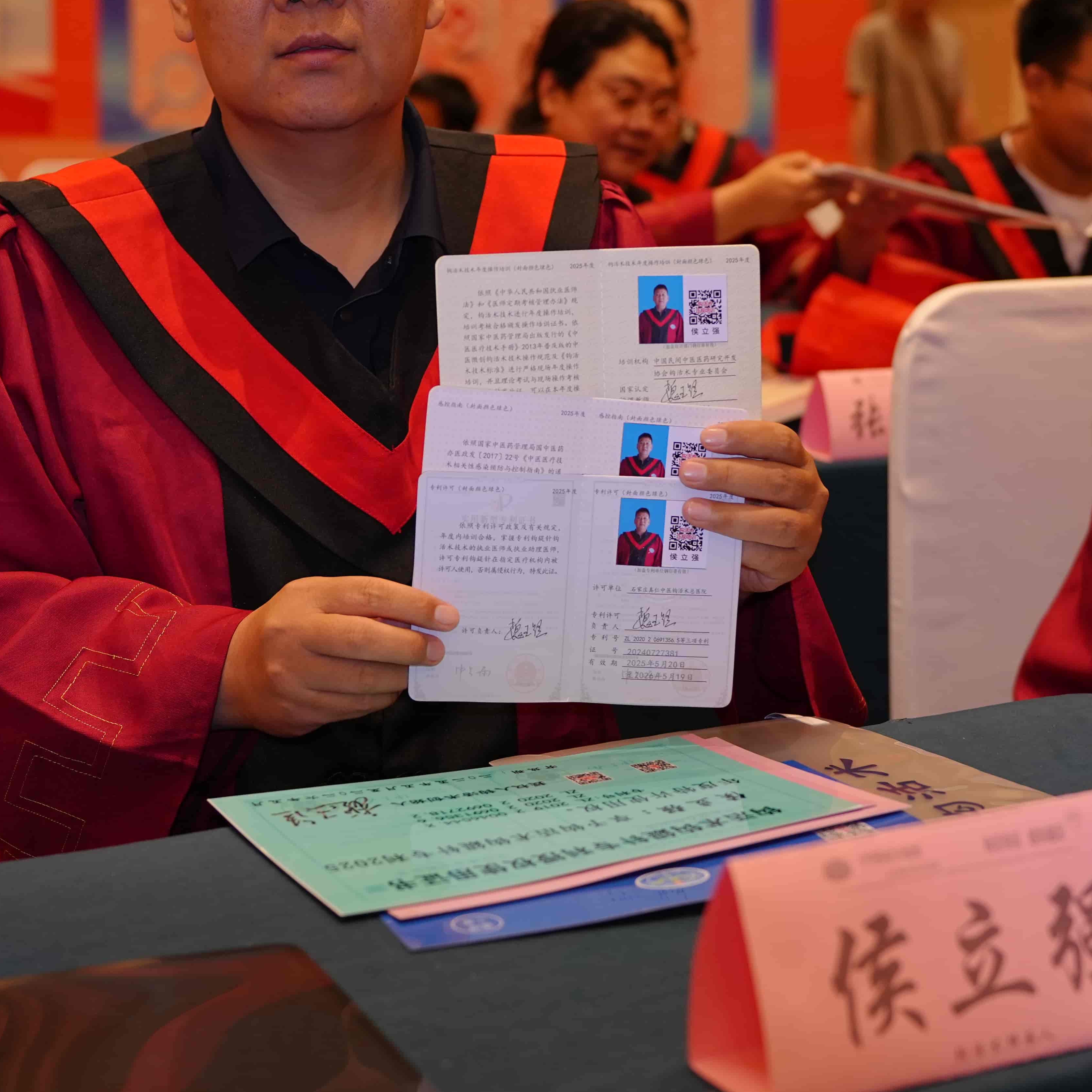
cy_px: 358
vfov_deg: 26.7
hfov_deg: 26.9
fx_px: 2284
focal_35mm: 64
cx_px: 488
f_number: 2.8
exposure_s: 1/160
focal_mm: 36
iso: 640
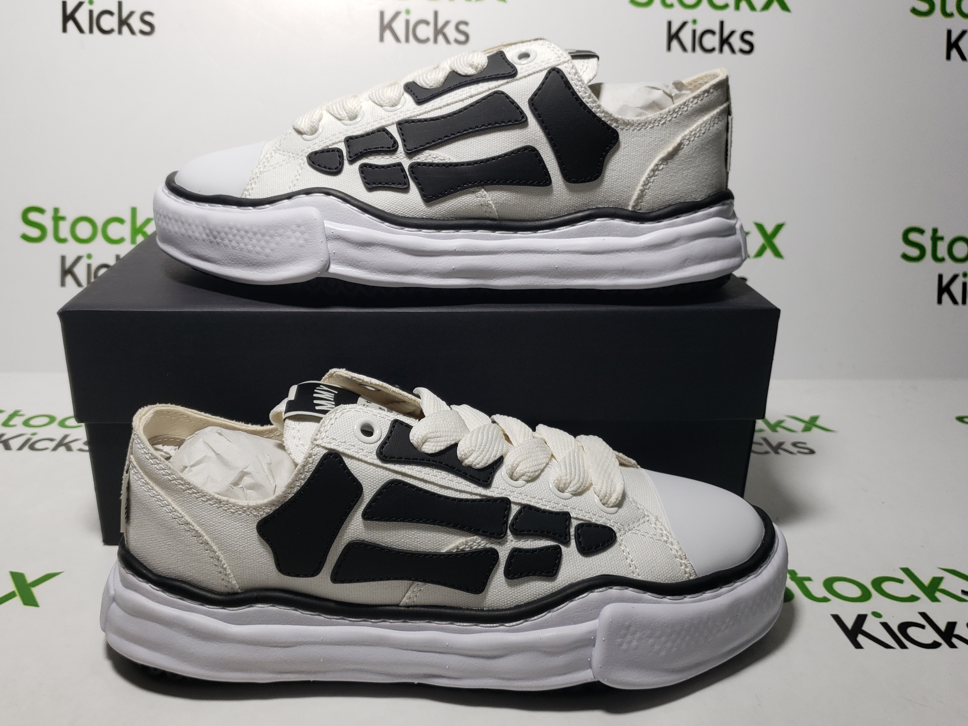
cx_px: 457
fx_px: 811
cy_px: 372
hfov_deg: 61.6
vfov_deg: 48.2
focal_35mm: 29
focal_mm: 4.3
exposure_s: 1/438
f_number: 1.5
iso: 50
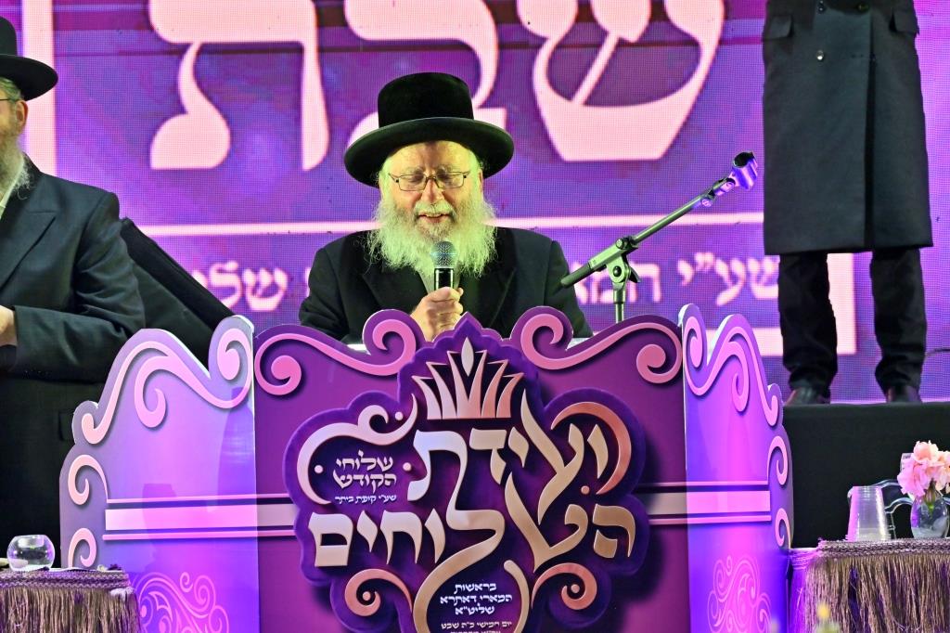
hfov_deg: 13.3
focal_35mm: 154
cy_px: 316
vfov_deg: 8.9
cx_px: 475
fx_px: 4062
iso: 400
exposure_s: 1/125
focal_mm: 103
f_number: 4
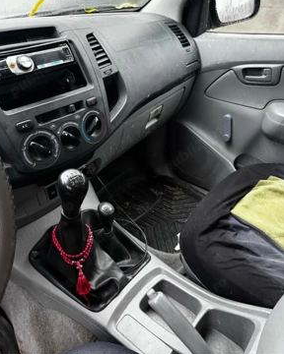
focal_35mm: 26
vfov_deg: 65.9
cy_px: 160
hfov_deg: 54.9
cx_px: 138
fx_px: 273
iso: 800
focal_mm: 6.76
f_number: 1.78
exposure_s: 1/60
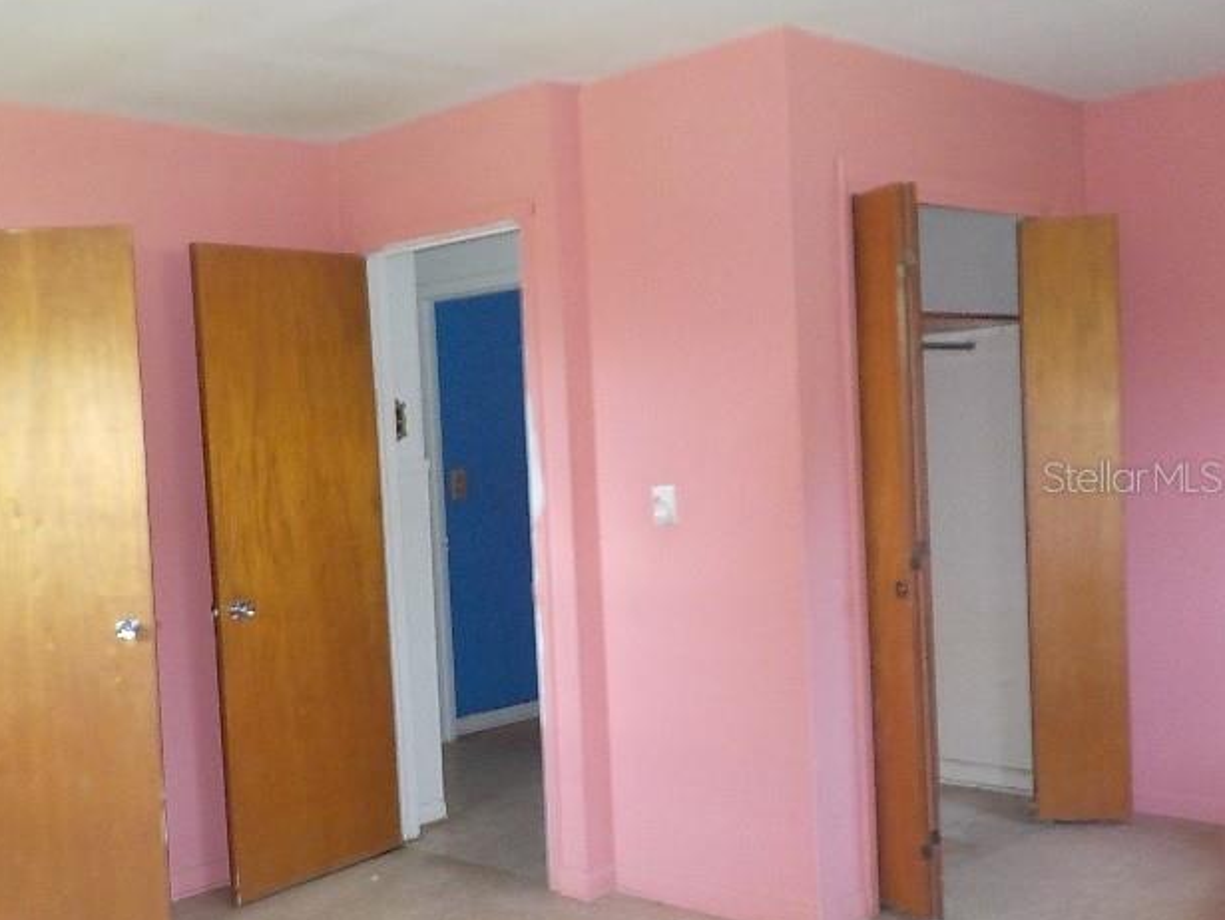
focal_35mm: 39
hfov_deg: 47.3
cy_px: 476
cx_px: 434
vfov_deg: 36.9
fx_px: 1381
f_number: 3.3
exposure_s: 1/30
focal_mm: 4.1
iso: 360
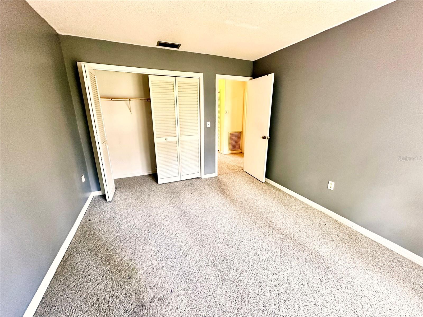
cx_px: 212
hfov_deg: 102.1
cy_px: 158
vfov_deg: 85.7
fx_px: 171
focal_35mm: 14
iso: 400
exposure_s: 1/60
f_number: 2.2
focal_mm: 2.2
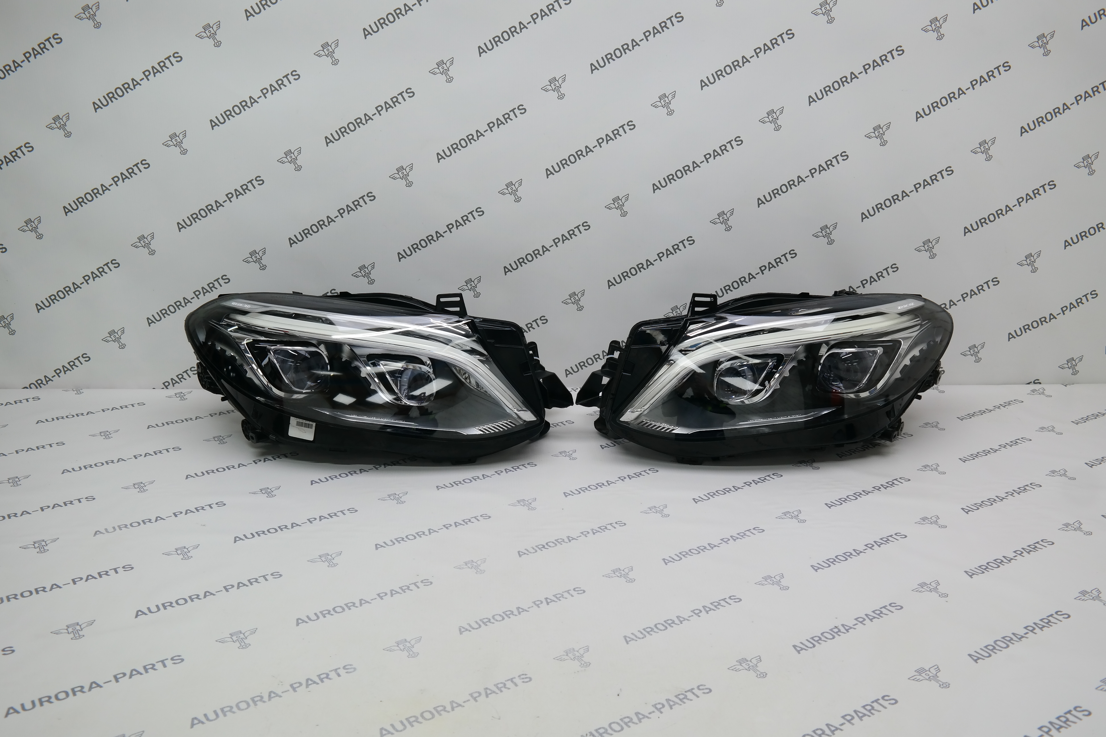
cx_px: 553
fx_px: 922
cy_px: 368
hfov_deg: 61.9
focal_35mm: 30
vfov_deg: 43.6
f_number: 5.6
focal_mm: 20
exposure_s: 1/50
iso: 200
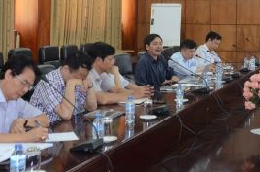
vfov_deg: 18.0
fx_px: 533
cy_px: 17
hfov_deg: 26.8
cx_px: 213
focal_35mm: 74
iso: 1600
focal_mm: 24
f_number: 4
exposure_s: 1/60
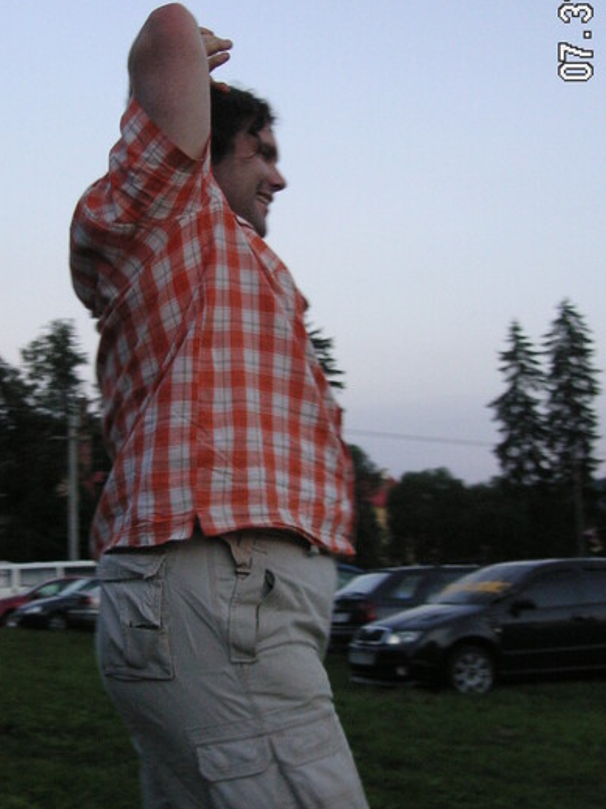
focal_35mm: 57
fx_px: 1331
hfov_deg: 25.5
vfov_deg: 33.8
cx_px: 199
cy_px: 407
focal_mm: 6.1
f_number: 2.8
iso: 80
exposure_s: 1/45
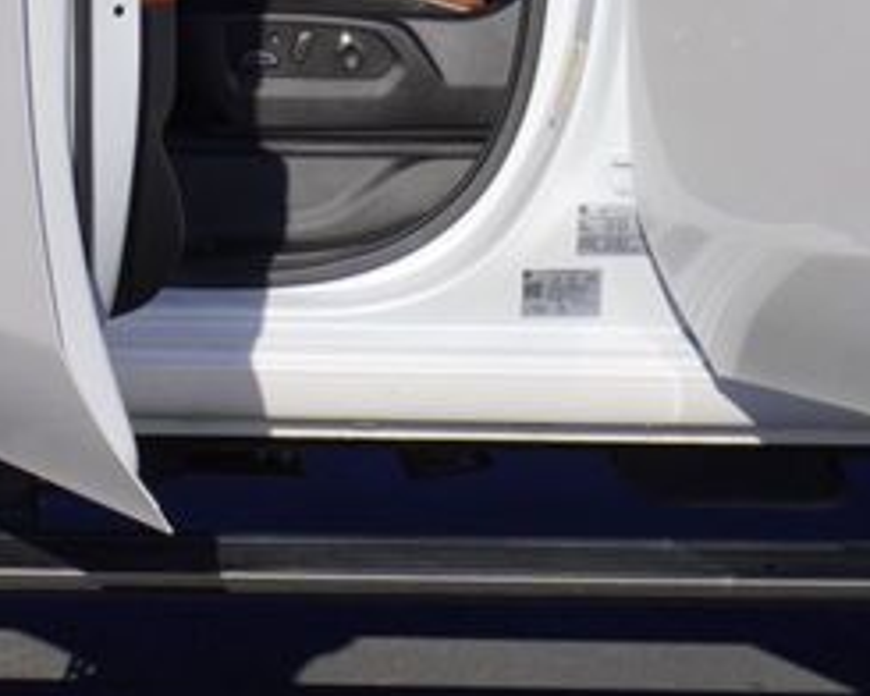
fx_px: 4402
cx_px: -36
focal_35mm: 171
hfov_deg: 11.2
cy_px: 18
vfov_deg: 9.0
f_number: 9
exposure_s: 1/400
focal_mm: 29
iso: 100
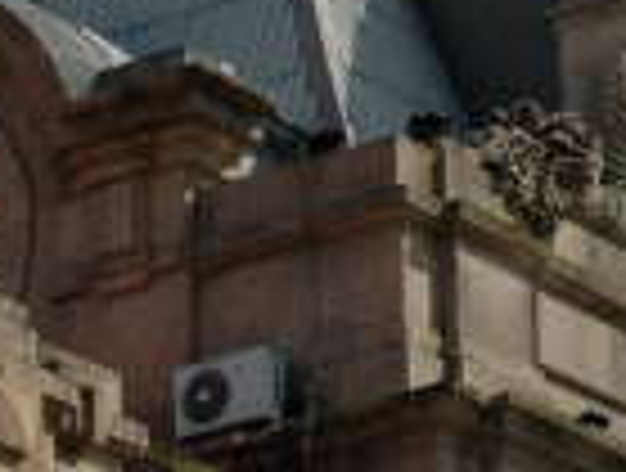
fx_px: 6745
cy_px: 110
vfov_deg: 4.0
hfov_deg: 5.3
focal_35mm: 372
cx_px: 689
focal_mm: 50
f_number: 10
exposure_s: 1/400
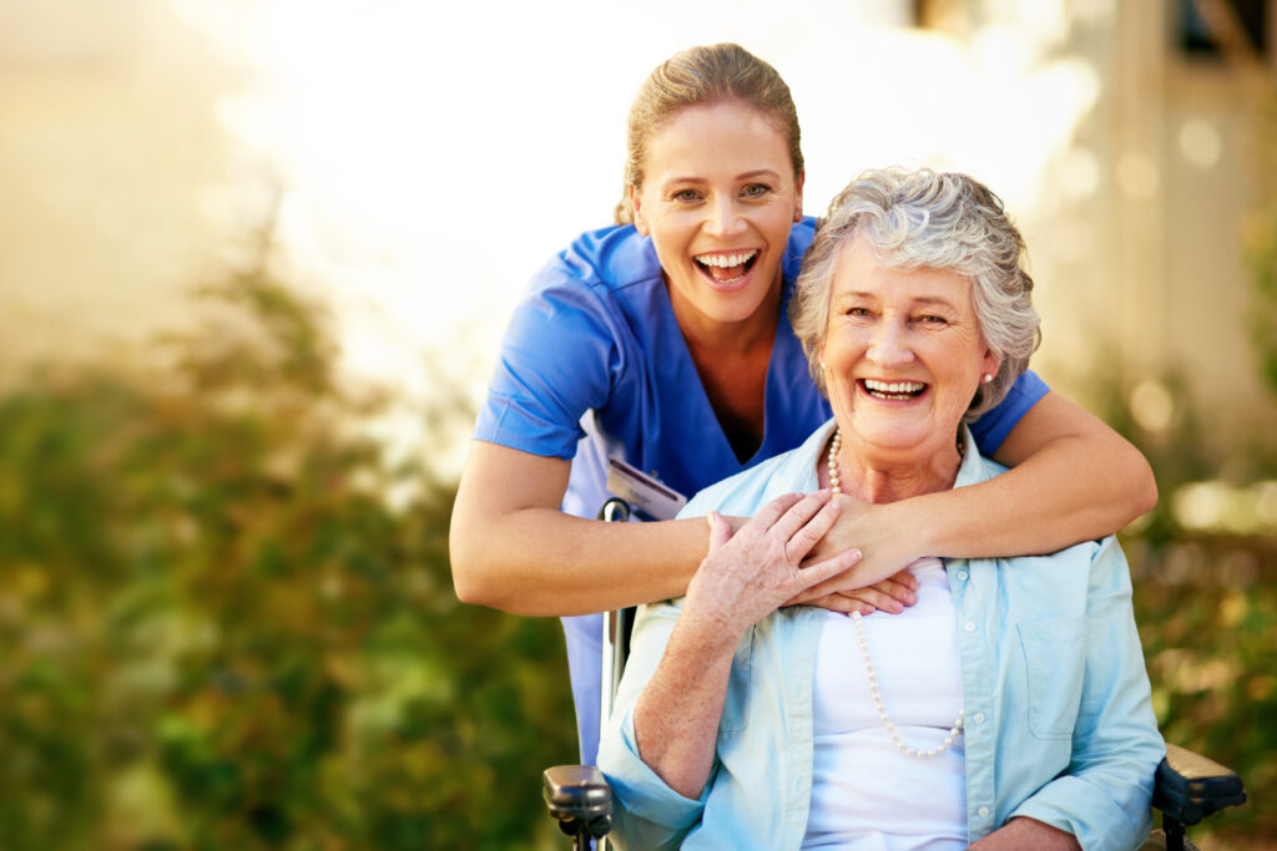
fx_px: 3015
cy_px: 426
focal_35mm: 85
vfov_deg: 16.1
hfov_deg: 23.9
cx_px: 638
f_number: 1.6
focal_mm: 85
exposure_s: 1/1250
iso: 200
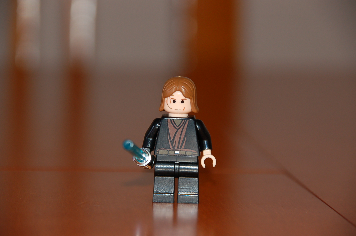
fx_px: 2964
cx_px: 178
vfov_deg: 4.6
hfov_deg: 6.9
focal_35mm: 300
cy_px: 118
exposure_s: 1/60
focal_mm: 200
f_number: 6.3
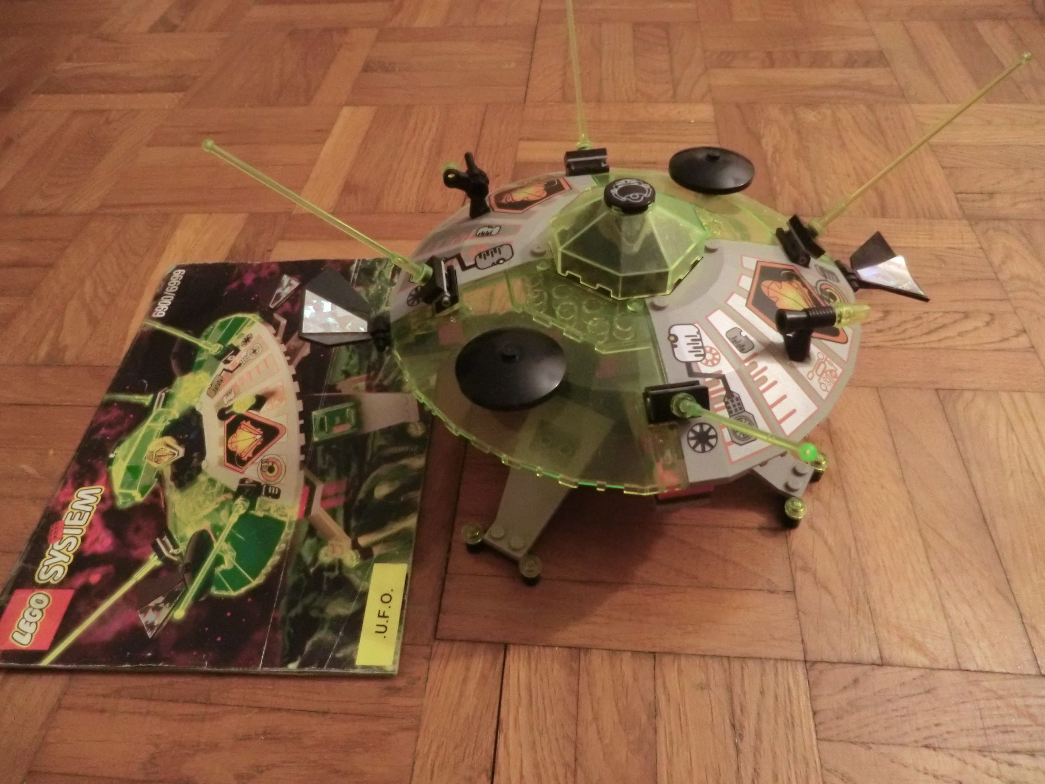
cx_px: 522
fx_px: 725
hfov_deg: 71.6
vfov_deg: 56.8
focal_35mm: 24
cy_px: 392
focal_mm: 4.3
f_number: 3.2
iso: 800
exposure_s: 1/6
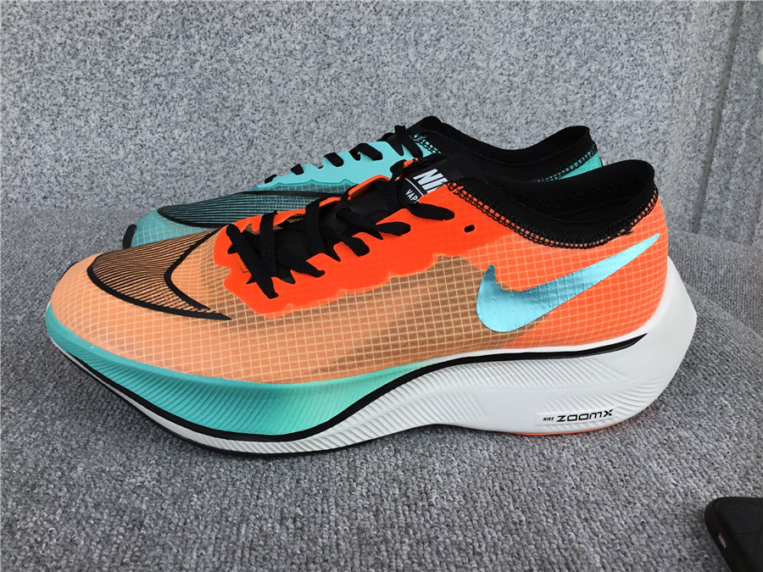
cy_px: 286
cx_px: 382
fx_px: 683
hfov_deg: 58.4
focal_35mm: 31
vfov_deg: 45.4
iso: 25
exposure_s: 1/424
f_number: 2.4
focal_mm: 3.3
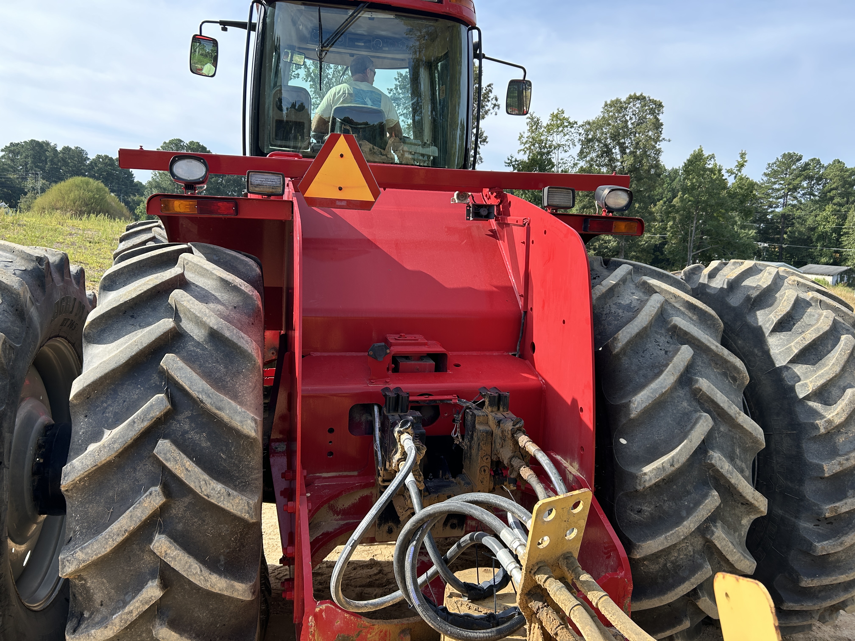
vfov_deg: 53.1
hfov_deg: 67.3
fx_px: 642
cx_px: 428
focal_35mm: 26
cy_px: 320
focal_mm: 5.7
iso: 50
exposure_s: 1/1048
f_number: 1.5
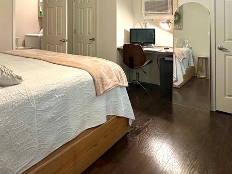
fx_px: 201
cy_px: 23
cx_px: 99
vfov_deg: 43.4
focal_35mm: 30
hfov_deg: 59.7
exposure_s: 1/60
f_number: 2.2
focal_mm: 2.22
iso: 400
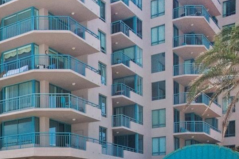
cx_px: -61
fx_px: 385
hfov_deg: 28.9
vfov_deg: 21.9
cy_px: 180
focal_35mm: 58
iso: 400
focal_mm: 8.4
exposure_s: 1/1600
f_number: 2.8
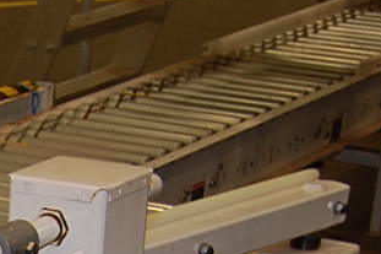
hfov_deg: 12.6
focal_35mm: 145
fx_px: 1534
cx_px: -355
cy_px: 550
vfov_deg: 8.8
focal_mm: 20
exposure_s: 1/60
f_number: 4
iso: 400
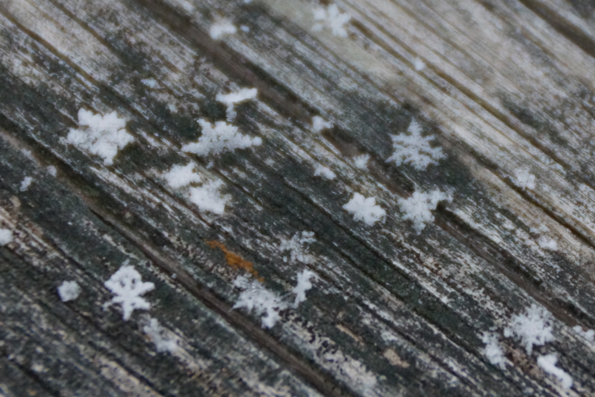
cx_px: 298
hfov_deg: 5.5
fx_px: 6196
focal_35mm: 375
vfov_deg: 3.7
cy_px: 198
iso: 1600
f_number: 6.3
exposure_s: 1/250
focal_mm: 250
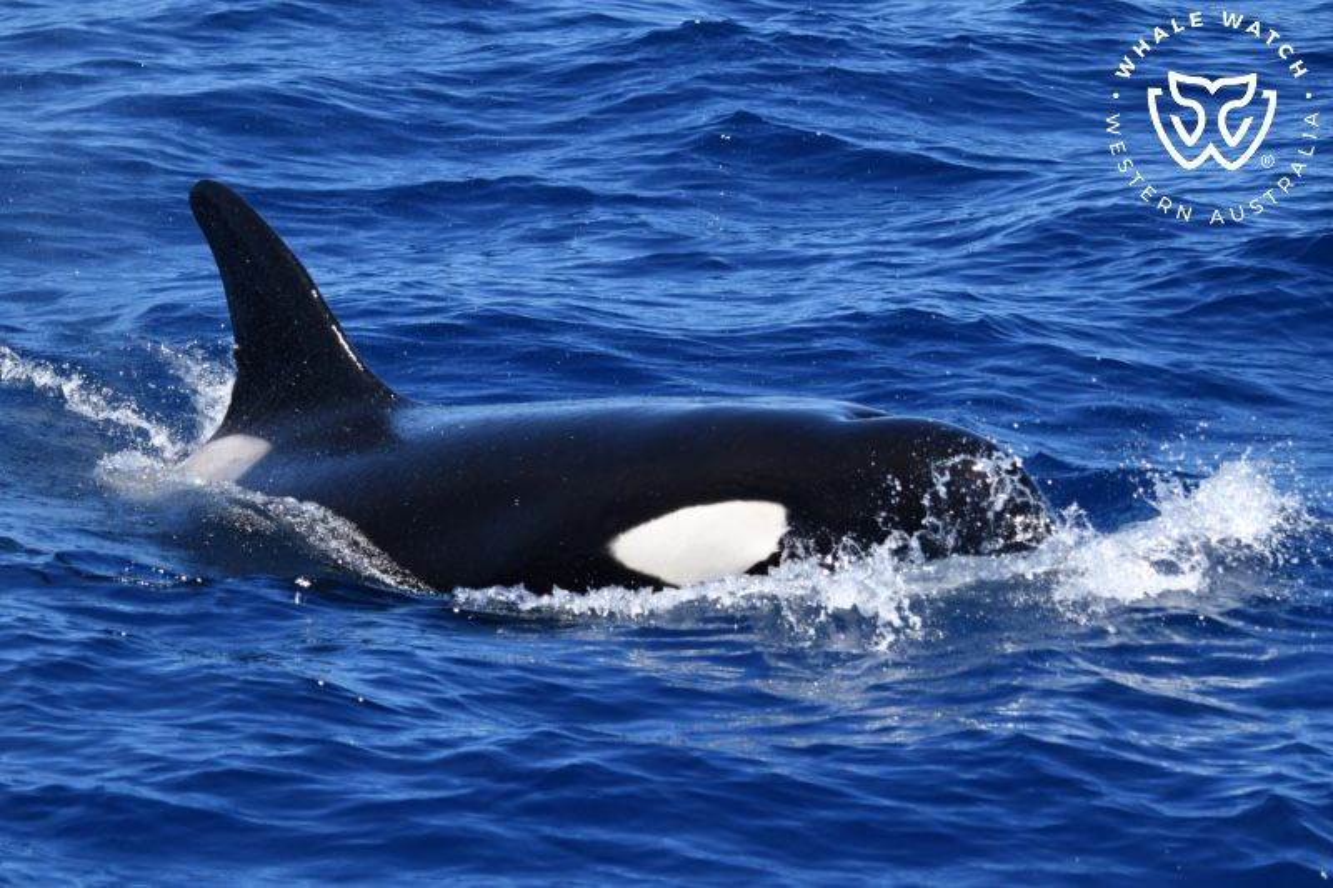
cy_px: 444
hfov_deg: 6.9
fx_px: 11105
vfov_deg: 4.6
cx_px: 666
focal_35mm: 300
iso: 1250
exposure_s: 1/8000
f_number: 5.6
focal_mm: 300
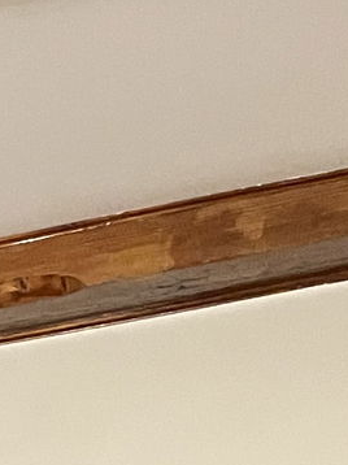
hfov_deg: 9.5
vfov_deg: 9.9
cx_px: 9
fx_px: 2080
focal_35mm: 155
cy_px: 1361
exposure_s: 1/50
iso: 500
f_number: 1.6
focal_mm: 4.2
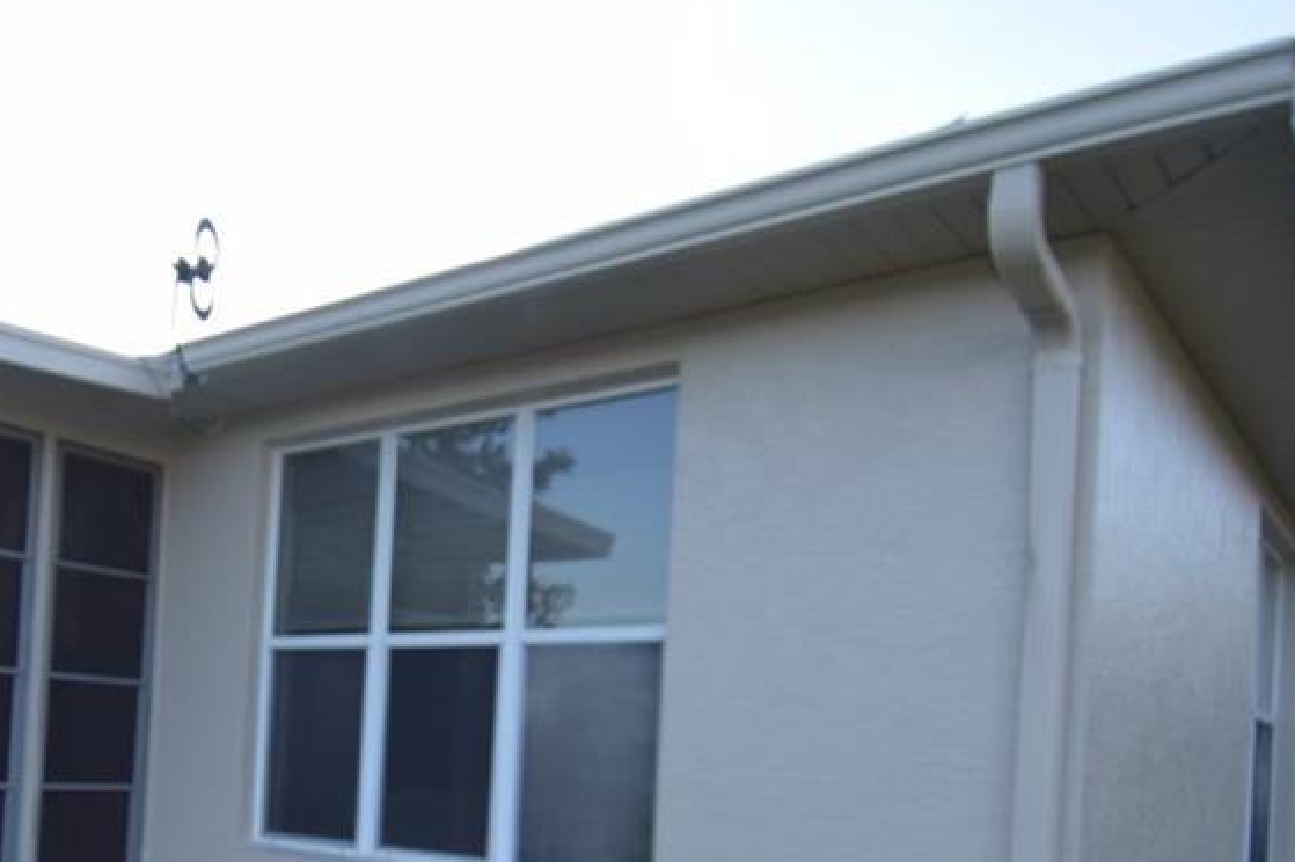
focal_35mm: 33
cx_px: 246
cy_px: 725
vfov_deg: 38.0
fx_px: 1186
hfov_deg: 53.2
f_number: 5
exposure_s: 1/200
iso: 100
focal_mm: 12
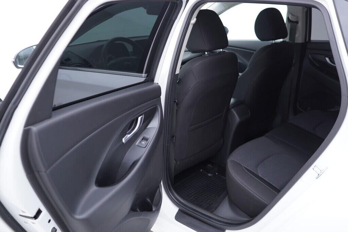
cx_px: 174
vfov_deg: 36.9
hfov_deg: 53.1
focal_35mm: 36
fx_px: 348
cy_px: 116
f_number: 2.8
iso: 200
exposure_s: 1/40
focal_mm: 24
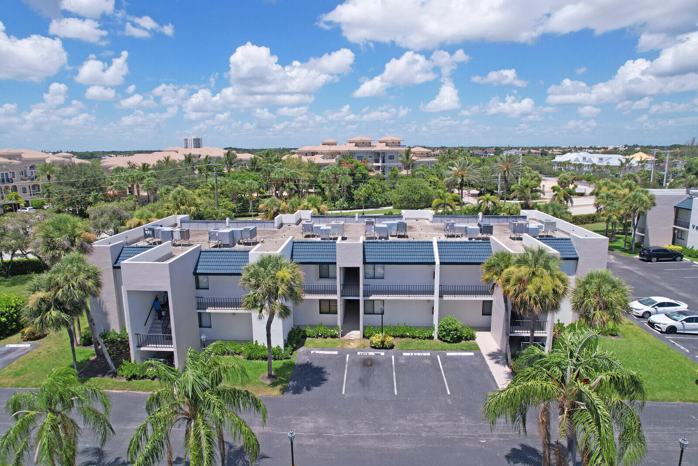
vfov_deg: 57.2
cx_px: 349
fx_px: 427
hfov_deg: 78.6
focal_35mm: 22
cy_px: 233
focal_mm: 8.38
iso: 140
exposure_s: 1/2500
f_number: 2.8
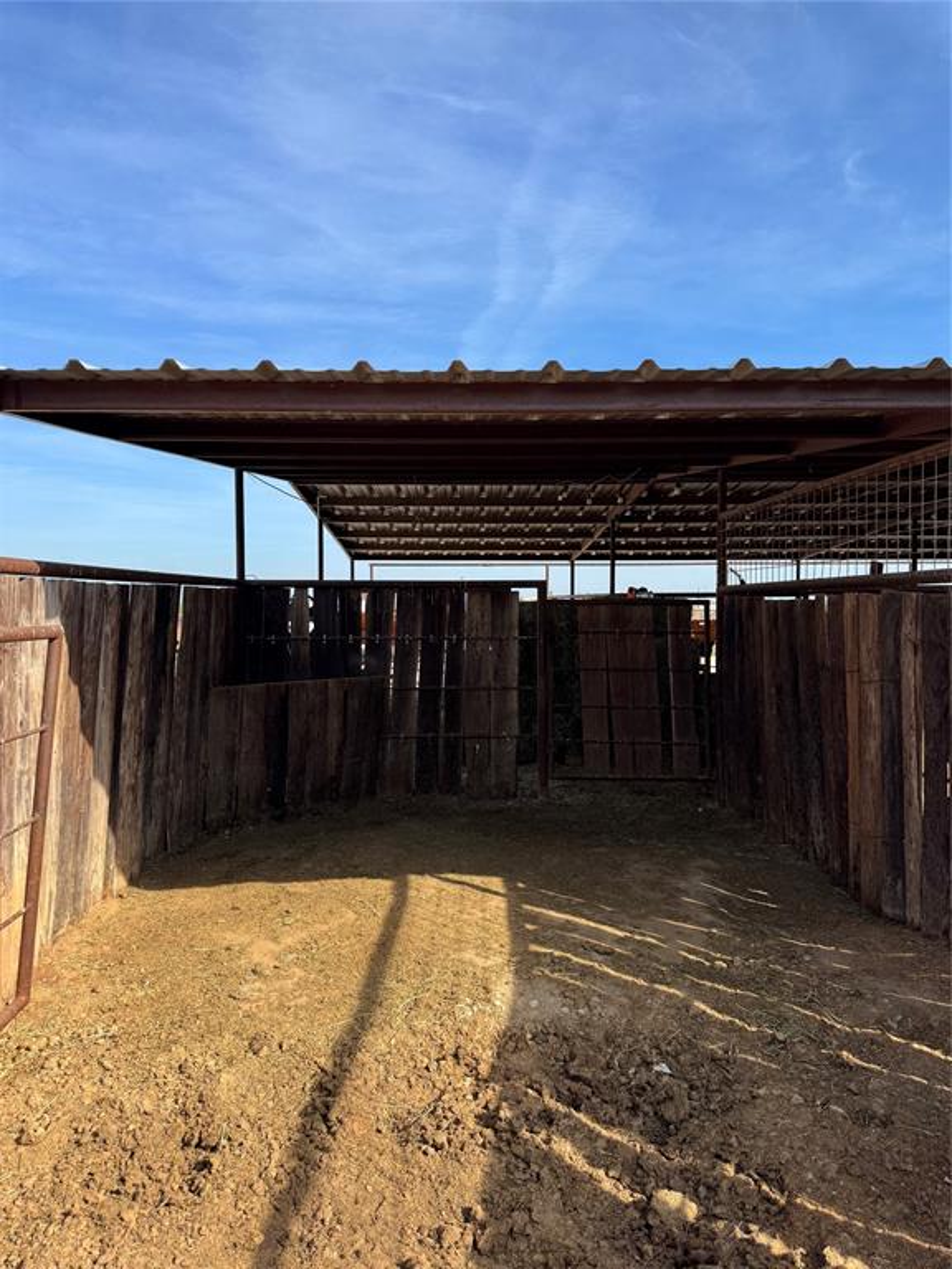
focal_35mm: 24
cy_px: 634
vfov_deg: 71.6
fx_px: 880
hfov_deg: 56.8
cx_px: 476
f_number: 1.78
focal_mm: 6.76
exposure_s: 1/2710
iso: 80
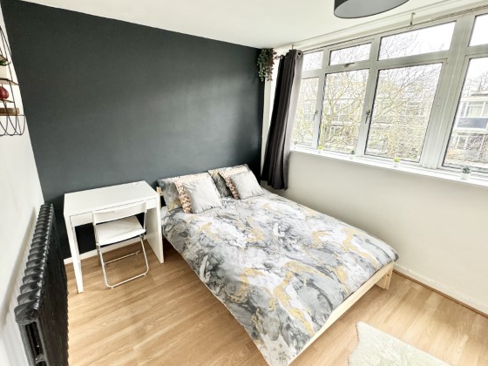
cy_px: 166
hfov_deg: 94.3
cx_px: 226
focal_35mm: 16
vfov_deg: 77.9
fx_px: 226
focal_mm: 2.22
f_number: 2.2
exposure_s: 1/92
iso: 320
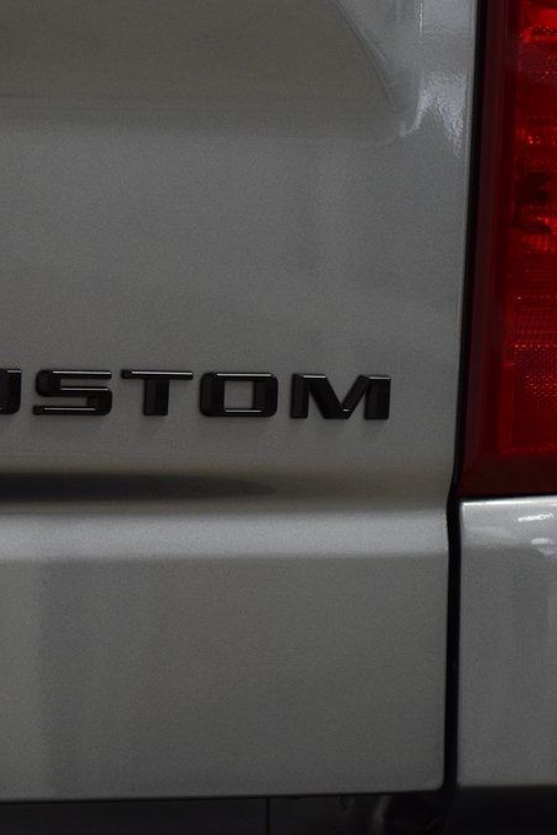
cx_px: 140
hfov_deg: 8.7
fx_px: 3667
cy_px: 418
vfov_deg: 13.0
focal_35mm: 158
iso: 1600
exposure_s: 1/125
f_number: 4
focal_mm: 70
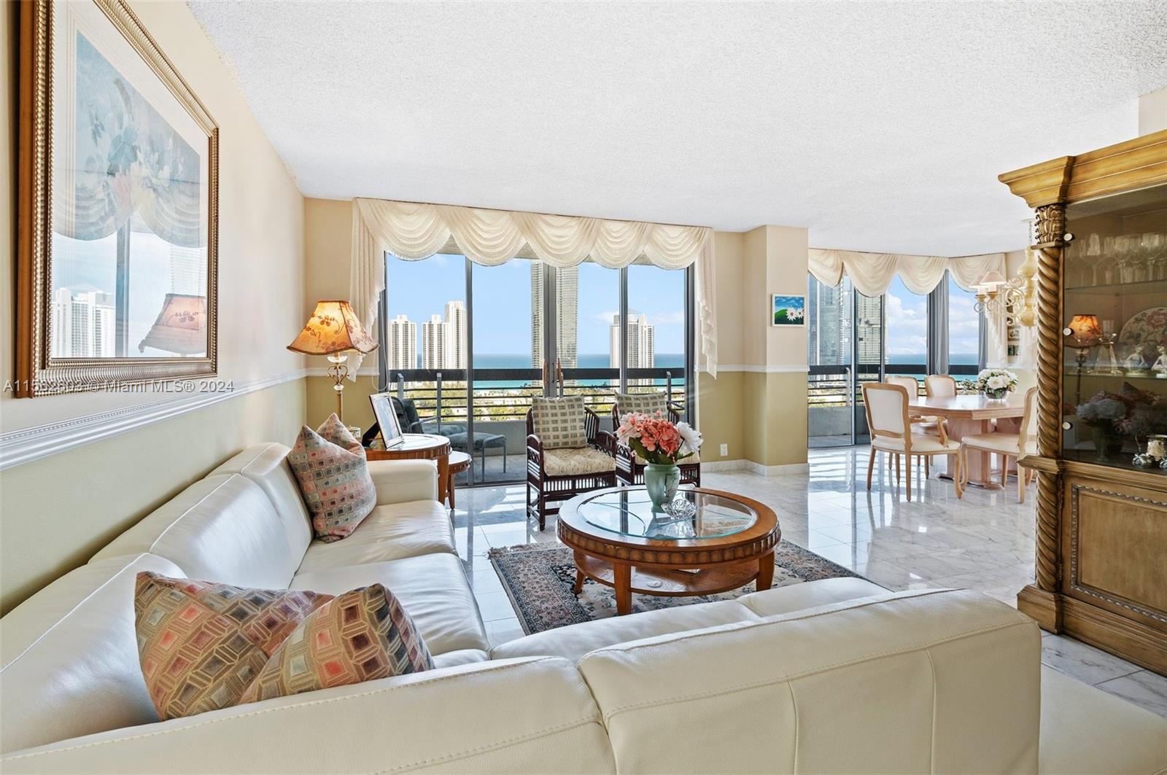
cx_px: 584
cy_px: 388
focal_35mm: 17
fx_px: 550
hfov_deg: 93.3
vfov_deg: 70.3
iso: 200
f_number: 8
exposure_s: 1/20
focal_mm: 17
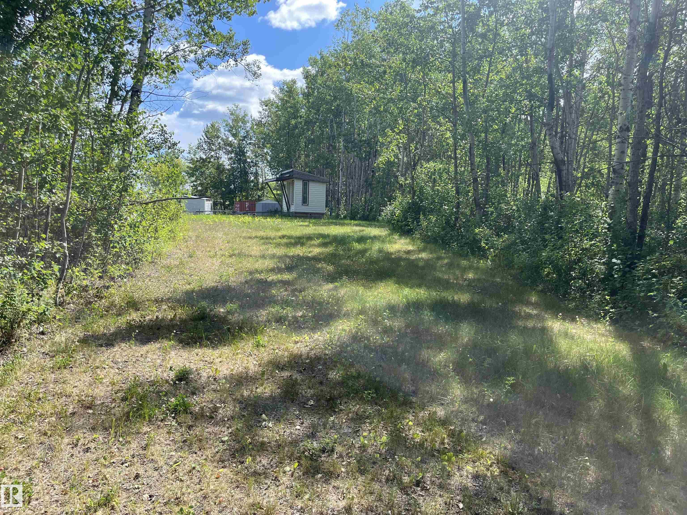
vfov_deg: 53.1
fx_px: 516
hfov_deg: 67.3
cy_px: 258
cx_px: 344
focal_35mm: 26
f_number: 1.6
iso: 50
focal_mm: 5.1
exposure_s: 1/1325
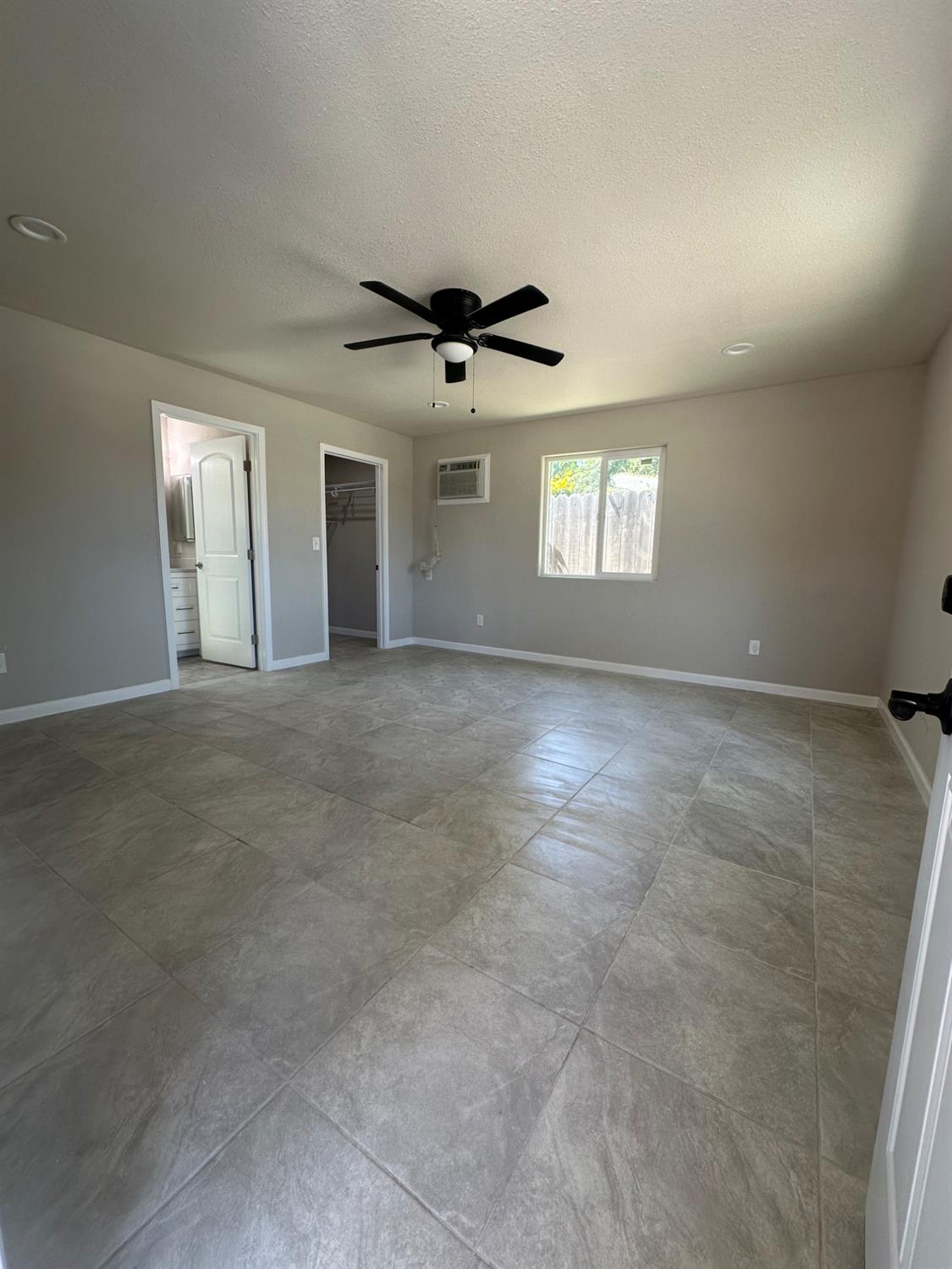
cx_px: 476
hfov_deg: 85.7
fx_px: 513
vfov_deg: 102.1
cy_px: 634
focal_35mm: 14
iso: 100
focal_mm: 2.22
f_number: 2.2
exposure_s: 1/120
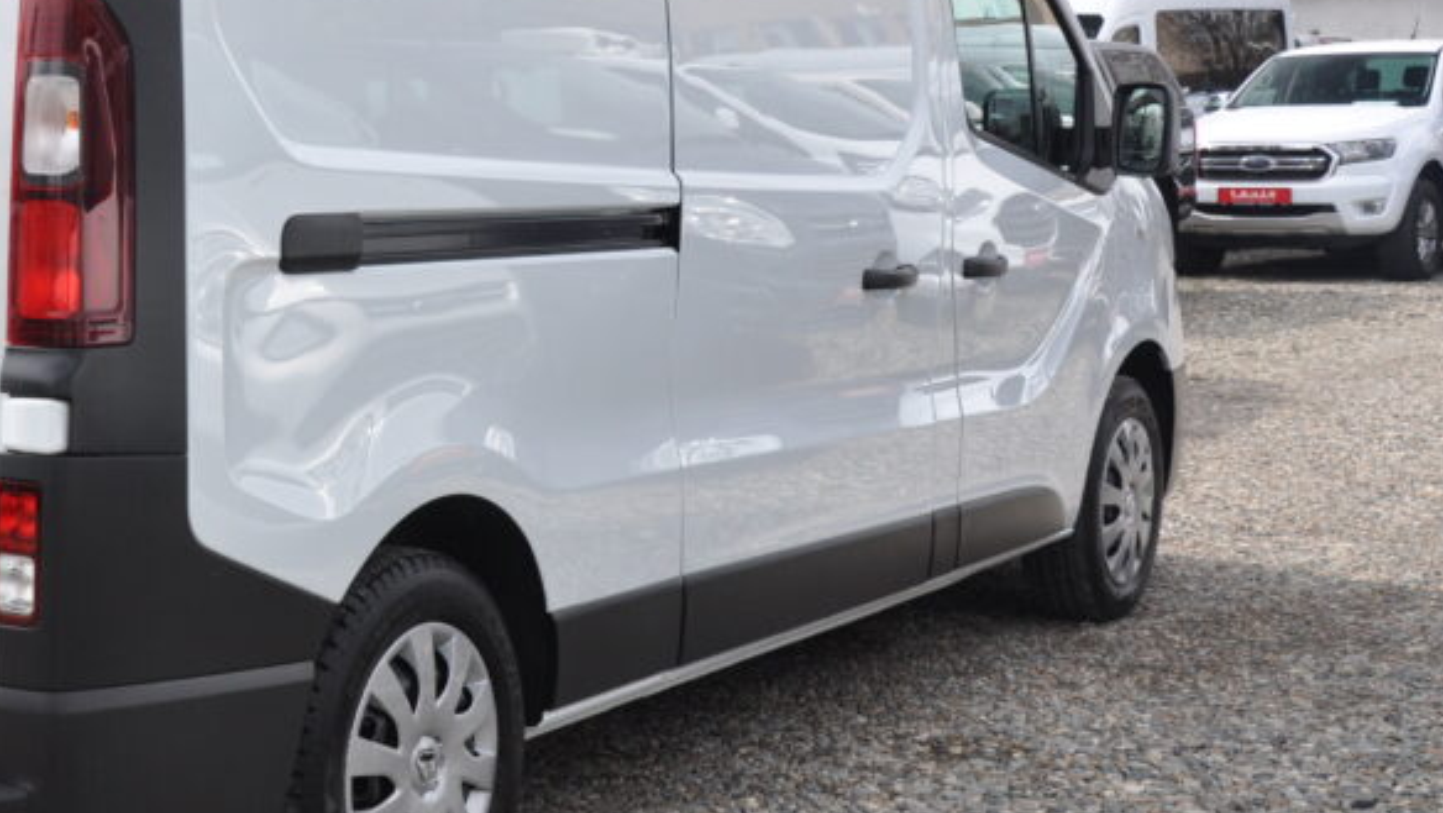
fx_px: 2526
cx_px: 225
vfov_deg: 18.2
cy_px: 250
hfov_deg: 30.8
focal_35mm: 66
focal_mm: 24
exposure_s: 1/250
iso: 400
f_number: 8
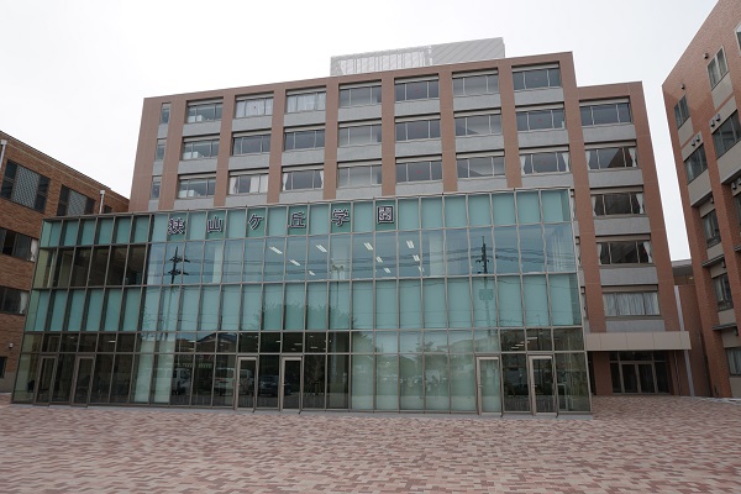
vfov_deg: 53.1
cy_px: 247
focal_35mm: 24
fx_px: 494
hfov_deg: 73.7
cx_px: 370
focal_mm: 16
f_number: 9
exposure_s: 1/160
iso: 100
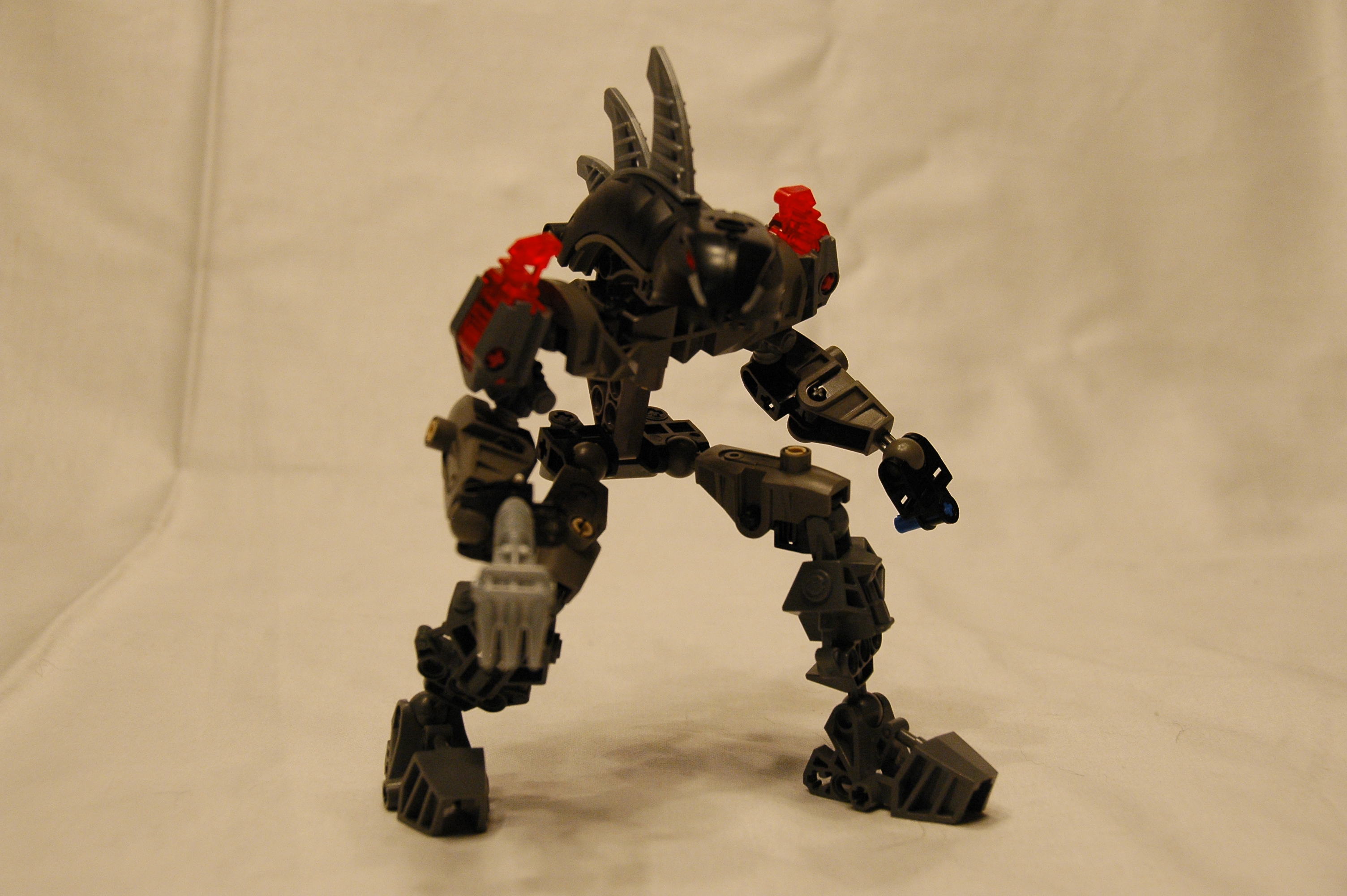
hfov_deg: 30.5
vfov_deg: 20.6
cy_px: 448
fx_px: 2467
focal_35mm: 66
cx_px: 674
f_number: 5.6
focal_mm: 44
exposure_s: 1/30
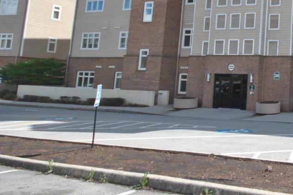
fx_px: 293
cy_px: 48
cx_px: 327
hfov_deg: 41.5
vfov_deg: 36.0
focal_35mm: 36
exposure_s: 1/200
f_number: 7.1
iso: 100
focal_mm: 10
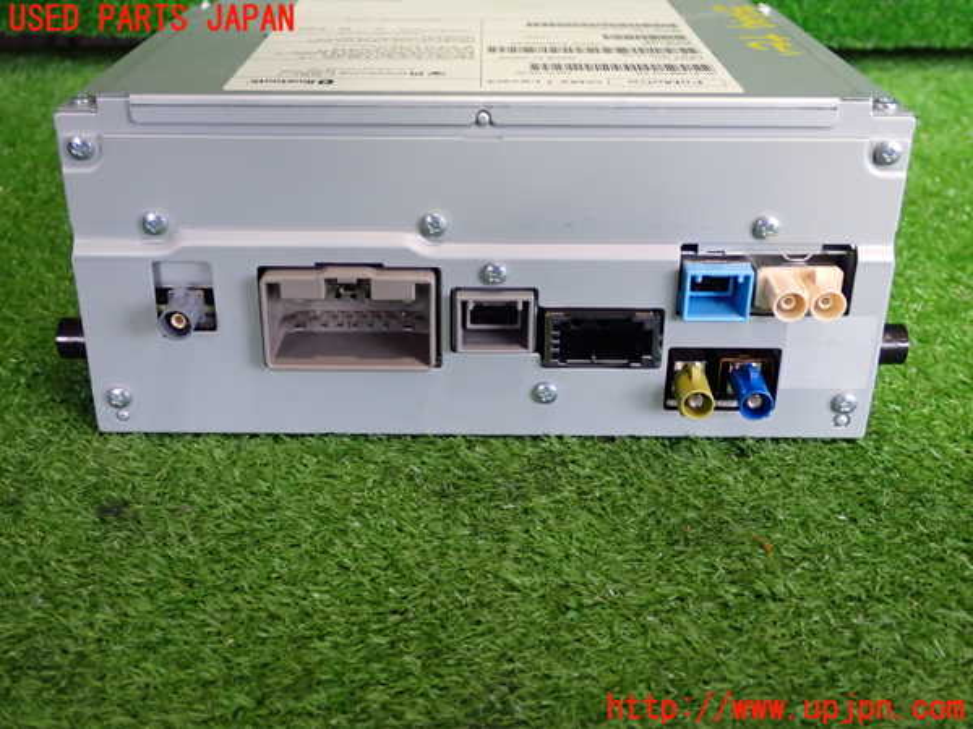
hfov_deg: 45.8
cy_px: 364
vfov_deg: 35.1
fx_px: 1152
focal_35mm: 41
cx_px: 486
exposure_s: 1/40
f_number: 2.8
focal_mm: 7.31
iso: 640
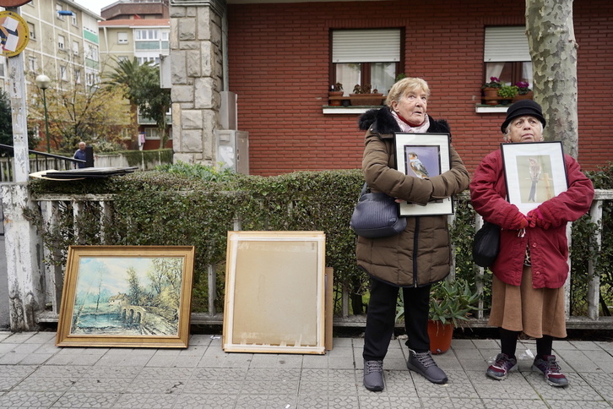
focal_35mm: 29
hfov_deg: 63.7
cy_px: 204
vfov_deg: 45.0
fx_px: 494
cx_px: 306
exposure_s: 1/640
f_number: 4
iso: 800
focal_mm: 29
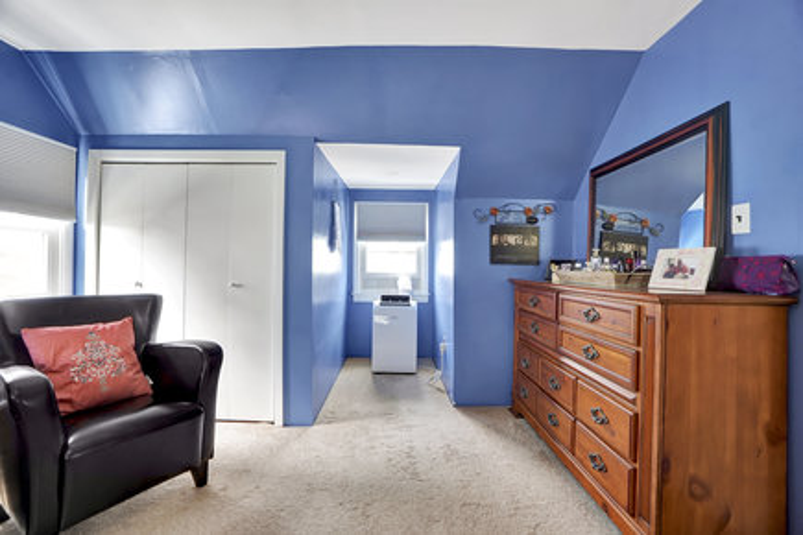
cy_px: 268
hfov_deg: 96.7
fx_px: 357
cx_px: 402
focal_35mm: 16
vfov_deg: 73.7
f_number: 7.1
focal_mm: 16
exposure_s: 1/8
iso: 400
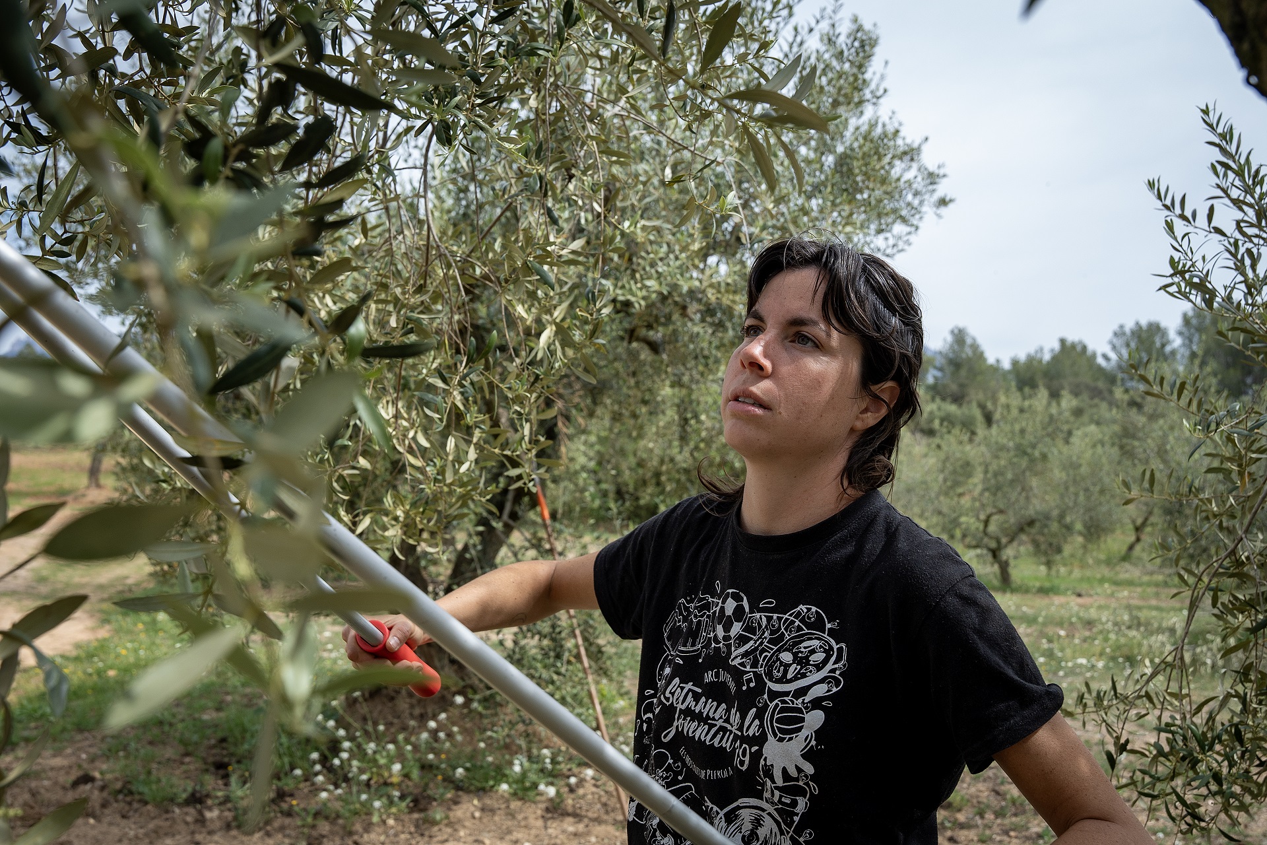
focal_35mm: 36
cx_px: 634
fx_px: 1267
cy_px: 422
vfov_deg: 36.9
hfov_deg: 53.1
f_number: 5
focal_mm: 24
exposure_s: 1/400
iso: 160
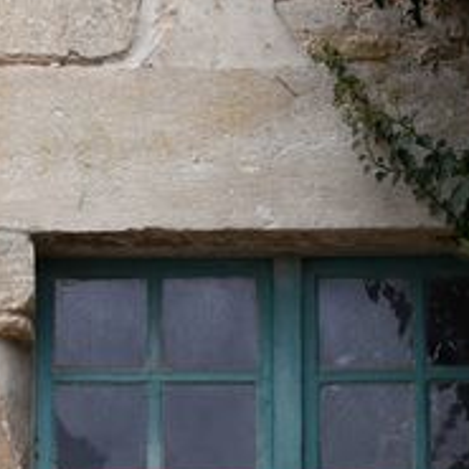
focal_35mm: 161
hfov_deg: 10.9
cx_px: 278
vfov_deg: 10.4
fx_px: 2468
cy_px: 781
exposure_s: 1/6
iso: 64
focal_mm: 50
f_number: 13
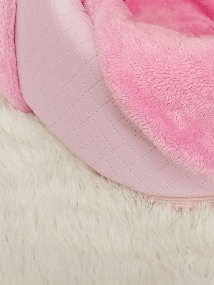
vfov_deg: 27.9
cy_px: -6
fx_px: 536
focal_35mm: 65
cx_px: 197
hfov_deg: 22.0
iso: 500
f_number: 1.9
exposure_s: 1/50
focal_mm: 4.95
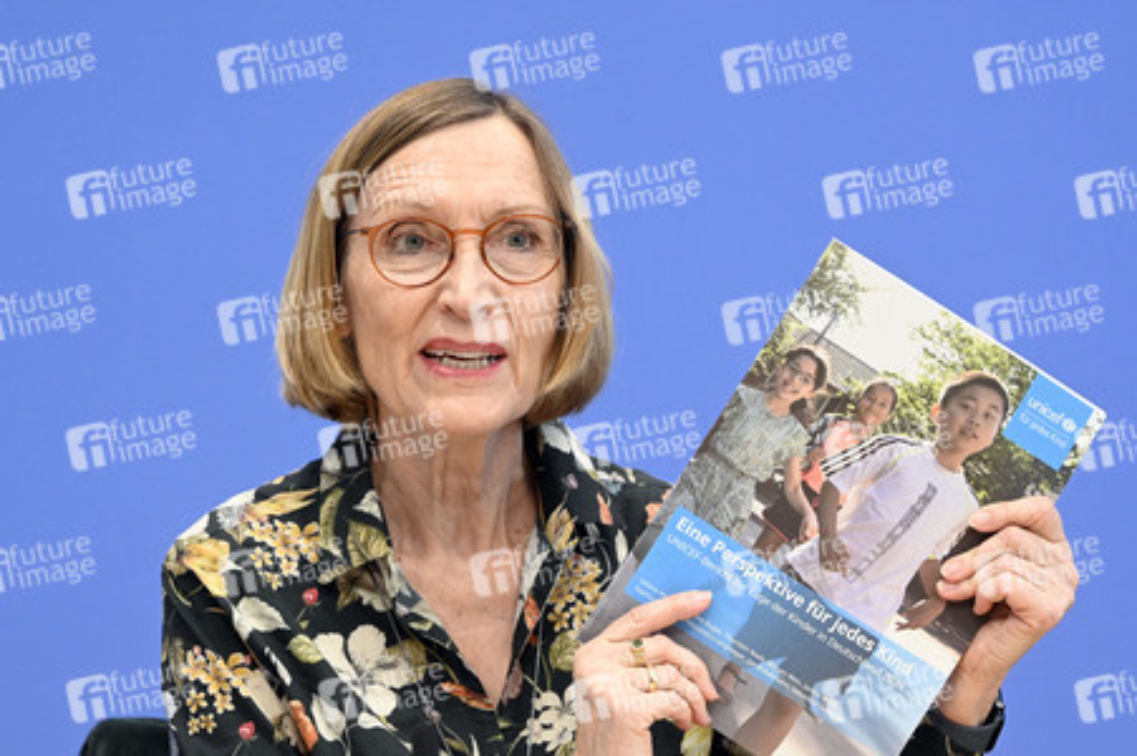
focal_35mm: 110
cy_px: 378
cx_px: 568
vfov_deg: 12.4
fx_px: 3472
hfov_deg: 18.6
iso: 4000
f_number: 6.3
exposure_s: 1/320
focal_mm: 110
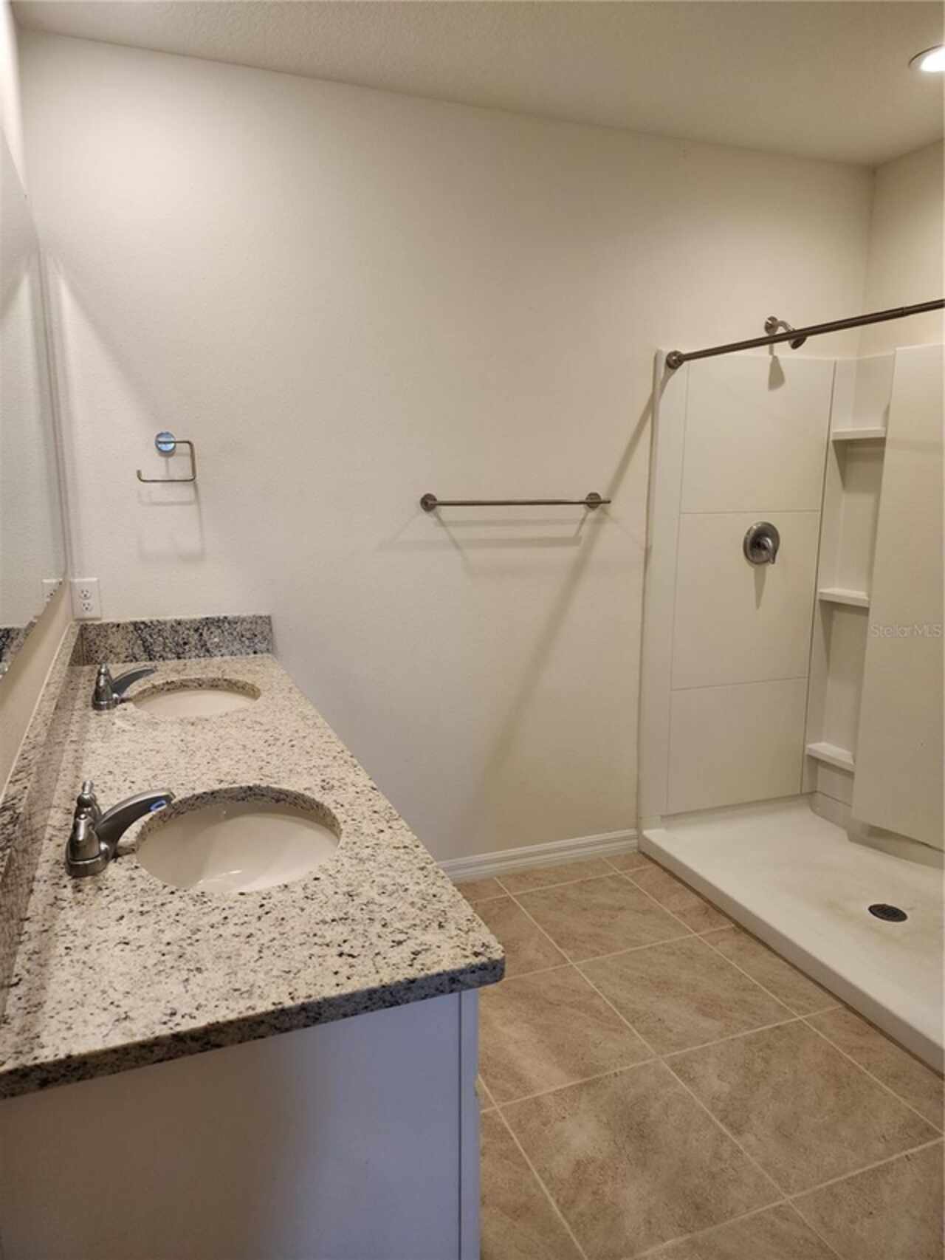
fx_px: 837
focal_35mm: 23
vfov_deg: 73.9
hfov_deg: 58.9
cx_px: 472
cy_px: 630
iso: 125
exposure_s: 1/120
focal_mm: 6.4
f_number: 1.8
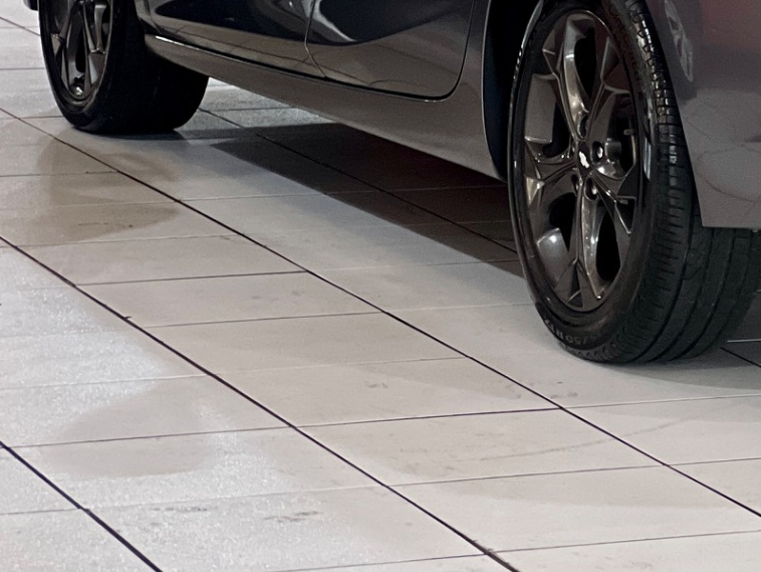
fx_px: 4288
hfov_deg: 10.0
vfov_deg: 7.5
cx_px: 904
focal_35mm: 195
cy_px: -144
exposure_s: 1/40
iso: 200
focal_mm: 9
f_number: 2.8
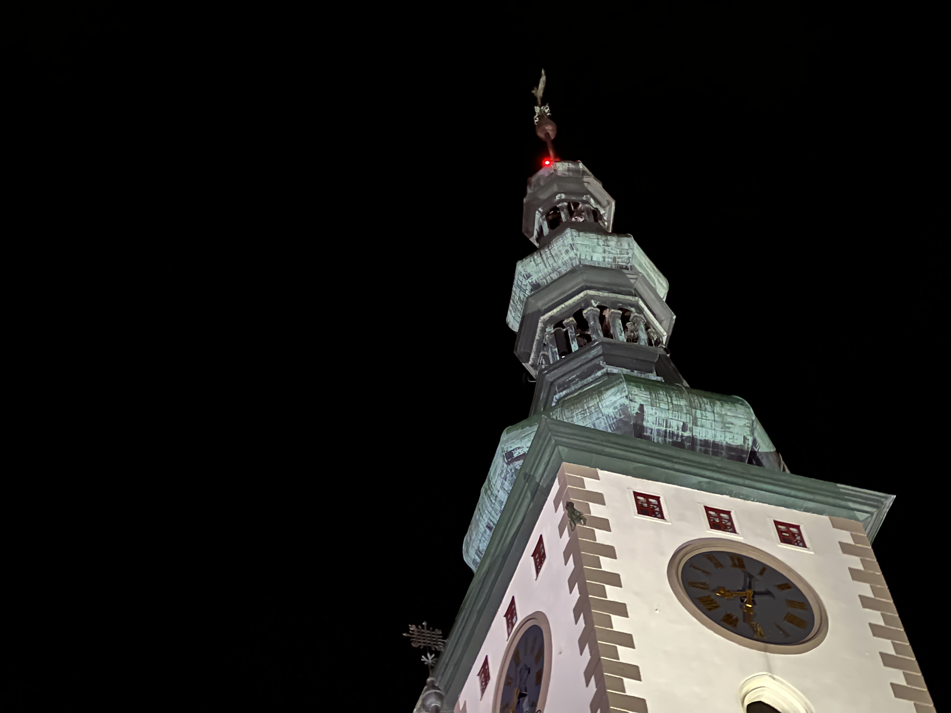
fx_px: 2115
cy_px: 356
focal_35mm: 77
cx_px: 476
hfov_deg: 25.3
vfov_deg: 19.1
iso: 1000
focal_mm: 9
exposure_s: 1/4
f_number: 2.8
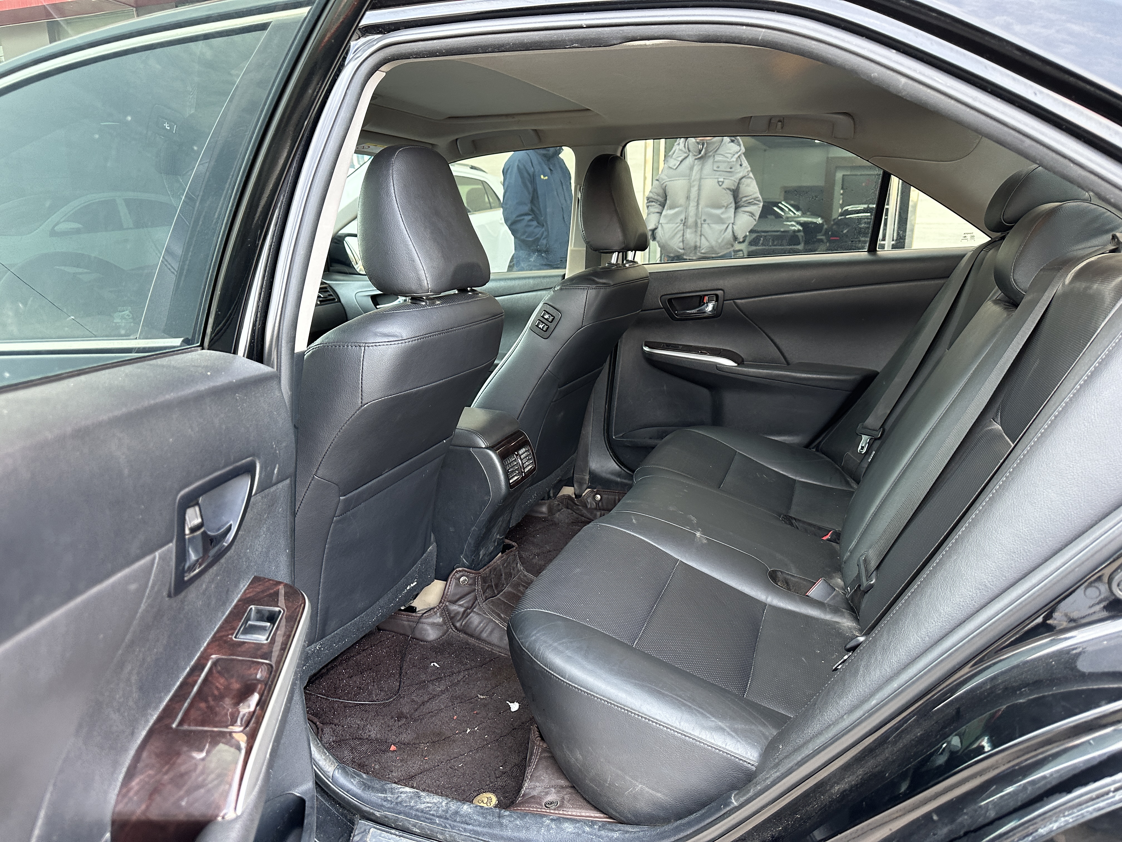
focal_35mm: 24
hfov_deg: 71.6
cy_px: 421
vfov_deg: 56.8
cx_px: 561
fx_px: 778
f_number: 1.78
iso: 200
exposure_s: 1/121
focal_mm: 6.86
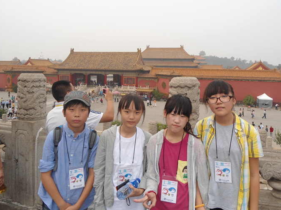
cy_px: 91
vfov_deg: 45.3
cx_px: 156
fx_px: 252
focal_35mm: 31
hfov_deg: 58.2
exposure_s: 1/640
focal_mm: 4.7
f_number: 2.8
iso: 80
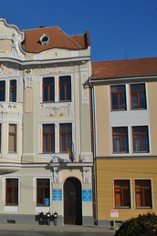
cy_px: 118
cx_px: 6
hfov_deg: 23.7
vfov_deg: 36.3
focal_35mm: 55
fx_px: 361
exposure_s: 1/320
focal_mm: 24
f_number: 9
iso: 100
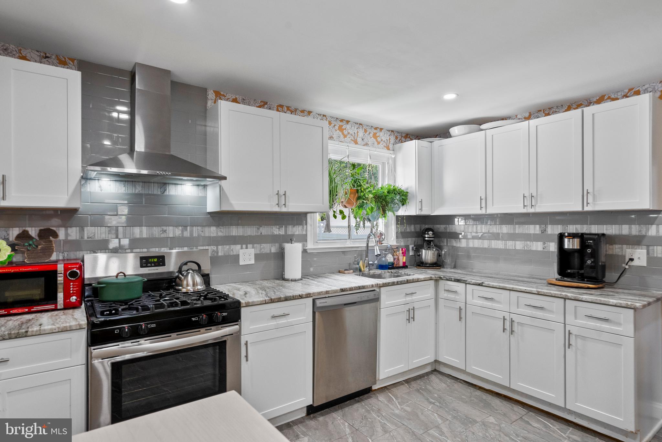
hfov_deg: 86.9
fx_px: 349
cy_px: 221
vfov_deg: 64.6
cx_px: 331
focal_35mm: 19
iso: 2500
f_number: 9
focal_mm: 19
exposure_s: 1/13
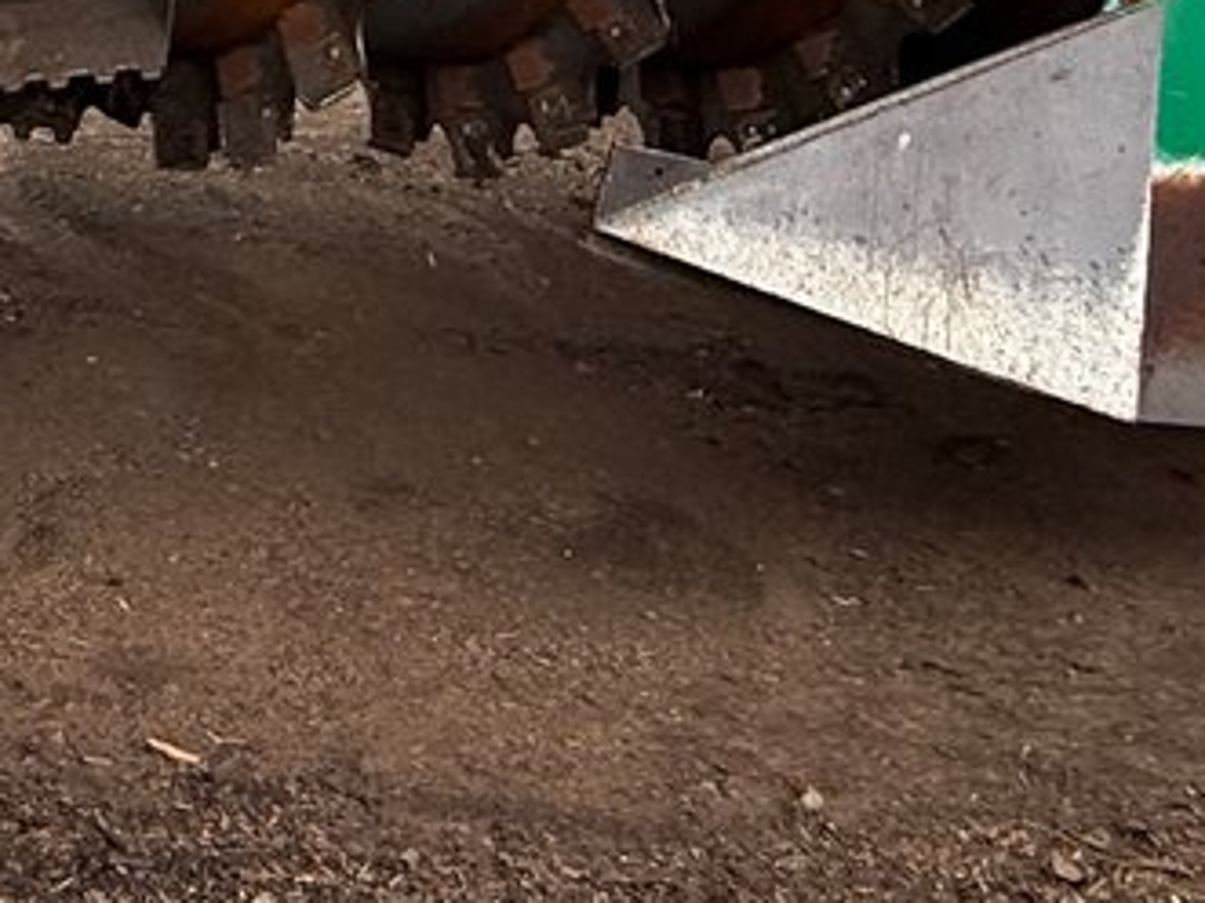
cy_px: -606
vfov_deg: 18.9
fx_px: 2227
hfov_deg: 26.3
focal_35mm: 64
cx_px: -304
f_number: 2.2
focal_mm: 2.22
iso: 64
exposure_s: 1/274
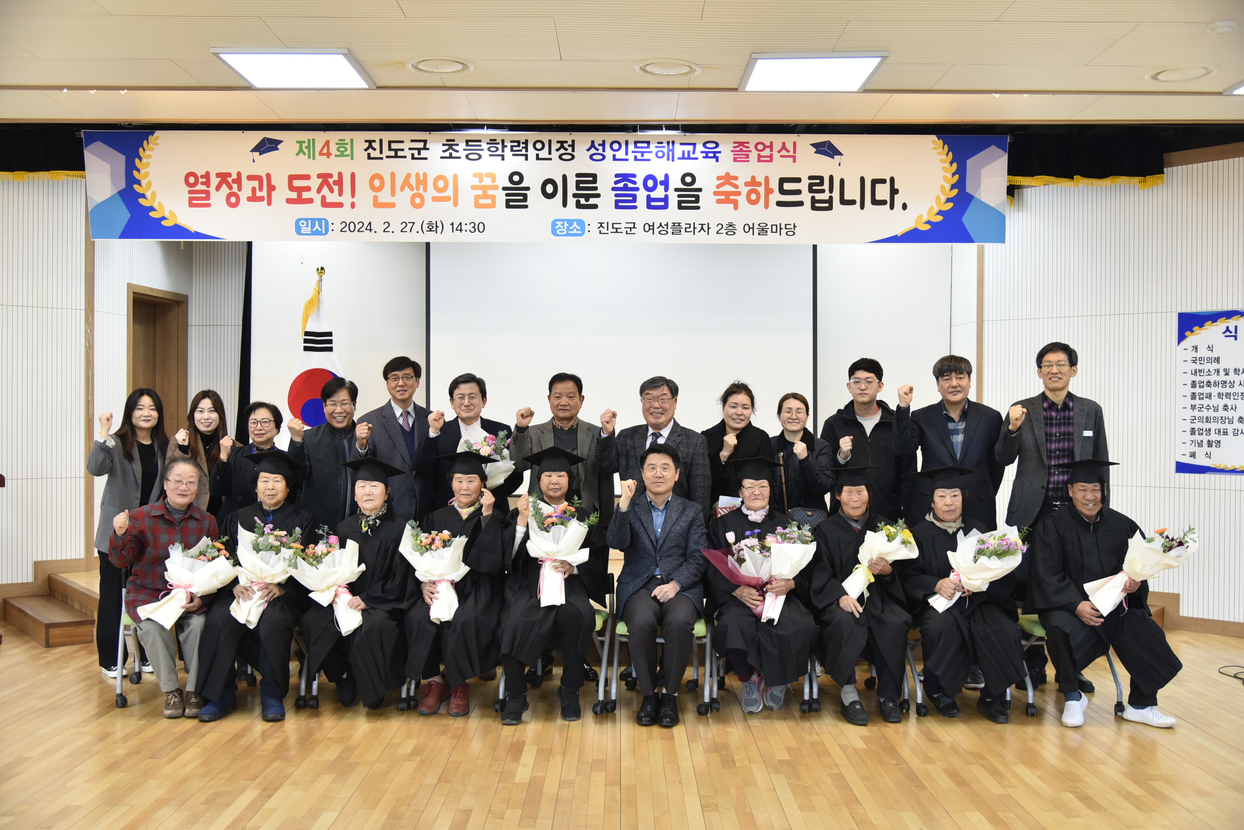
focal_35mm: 32
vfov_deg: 41.1
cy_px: 415
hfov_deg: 58.7
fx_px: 1106
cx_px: 622
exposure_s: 1/100
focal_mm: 32
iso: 640
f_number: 4
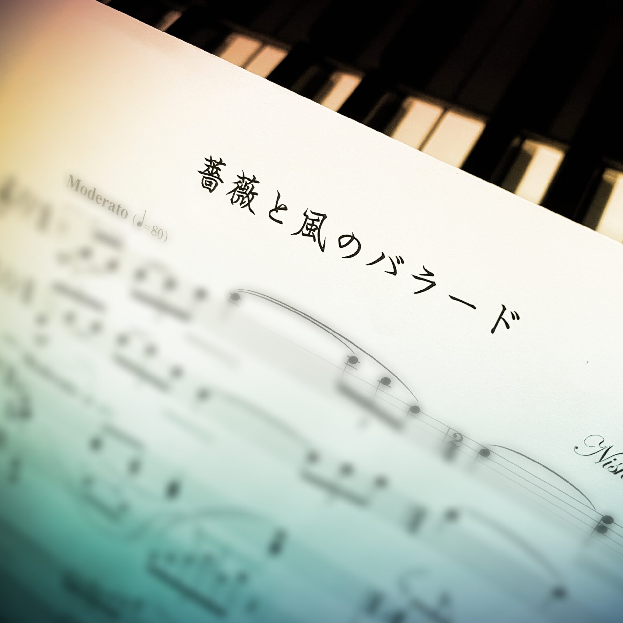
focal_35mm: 31
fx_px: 631
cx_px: 382
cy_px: 314
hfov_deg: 52.1
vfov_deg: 52.5
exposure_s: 1/50
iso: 250
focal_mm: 4.2
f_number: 1.6
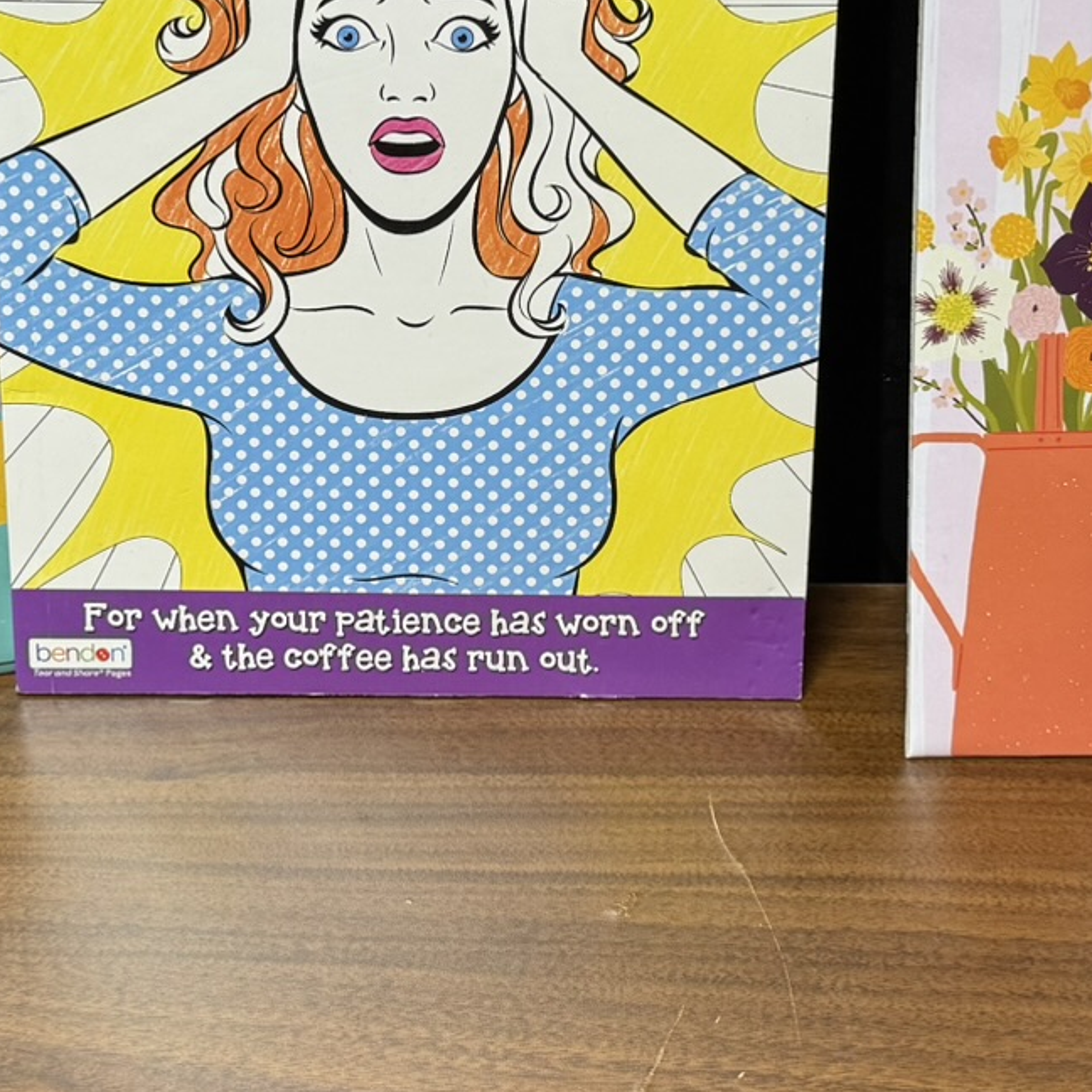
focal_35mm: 67
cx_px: 465
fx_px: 2391
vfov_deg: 25.7
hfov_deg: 25.7
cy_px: 425
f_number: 1.78
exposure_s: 1/120
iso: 125
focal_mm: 6.76
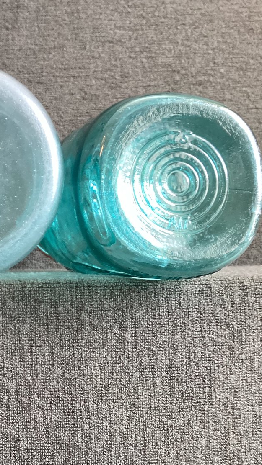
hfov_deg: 23.7
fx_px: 568
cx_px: -53
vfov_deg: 44.6
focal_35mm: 46
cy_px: 230
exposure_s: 1/50
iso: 200
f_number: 2.4
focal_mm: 3.3
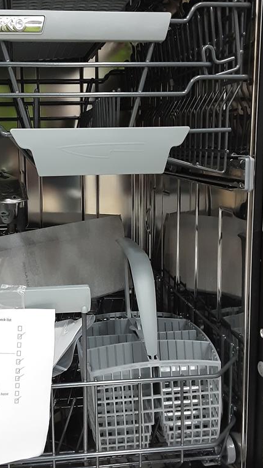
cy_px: 201
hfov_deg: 29.3
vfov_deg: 50.3
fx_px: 496
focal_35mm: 40
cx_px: 70
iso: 250
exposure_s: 1/25
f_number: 1.9
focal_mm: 2.9
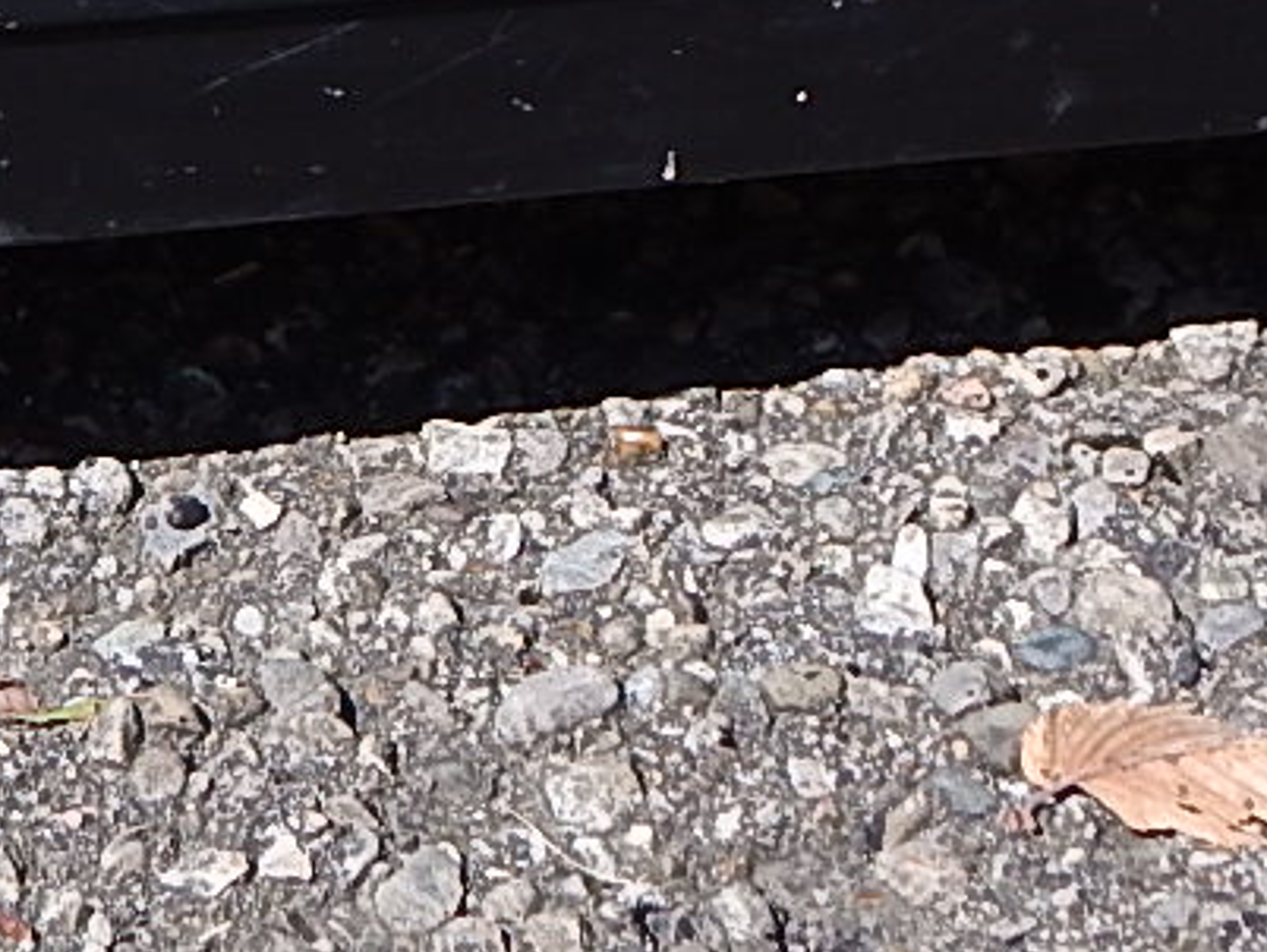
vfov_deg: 8.4
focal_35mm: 171
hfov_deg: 11.5
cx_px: 63
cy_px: -621
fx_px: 6263
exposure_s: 1/800
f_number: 3.6
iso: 125
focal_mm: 7.7
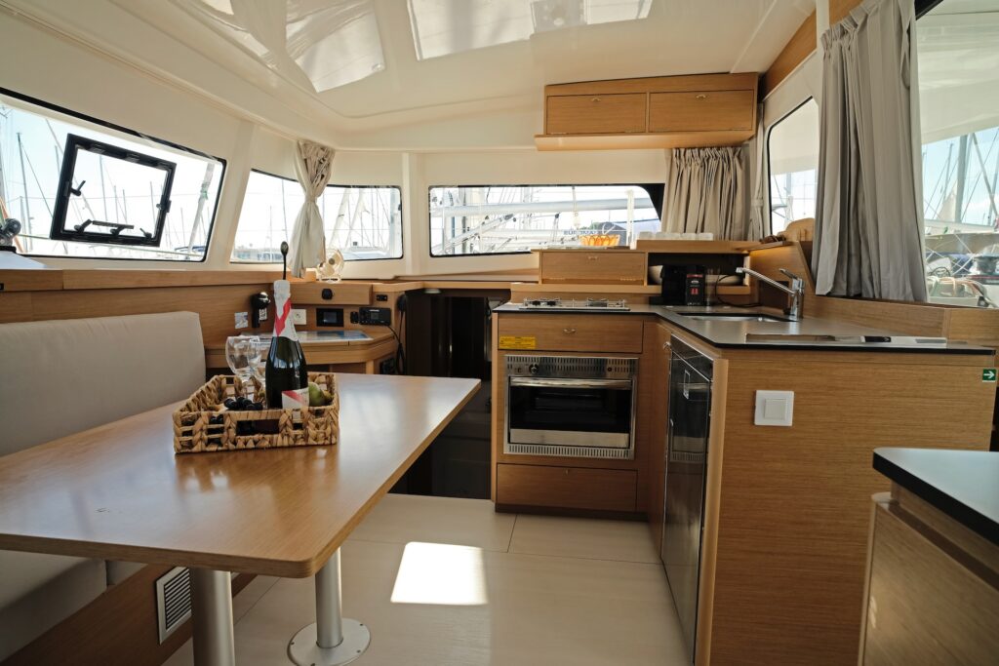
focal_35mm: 20
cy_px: 333
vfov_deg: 61.9
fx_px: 555
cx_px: 500
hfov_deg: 84.0
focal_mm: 13
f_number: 5.6
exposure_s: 1/125
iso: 400
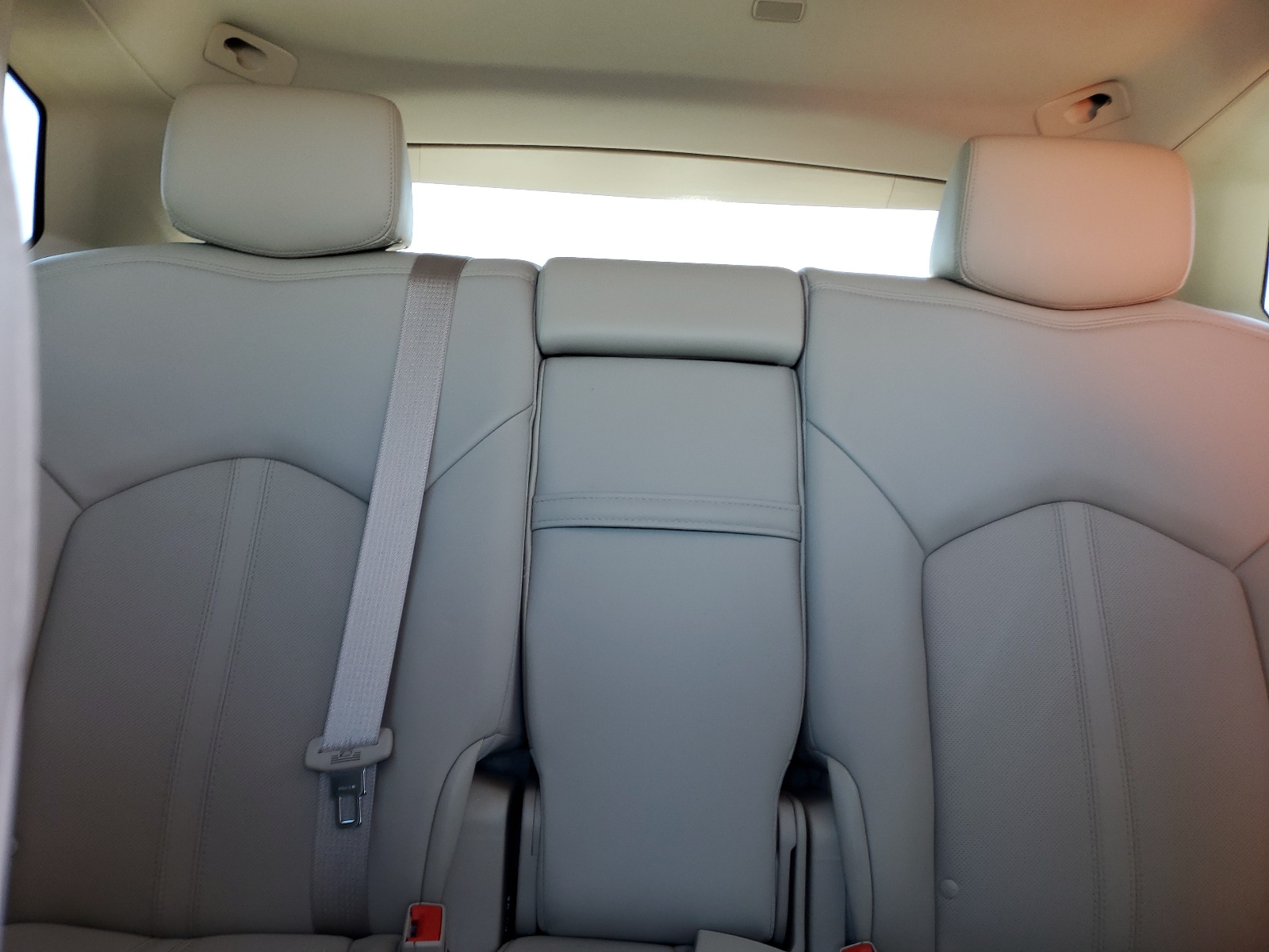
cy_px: 476
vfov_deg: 53.1
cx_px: 634
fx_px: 953
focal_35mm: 26
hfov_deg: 67.3
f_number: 1.5
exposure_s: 1/60.2
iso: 54
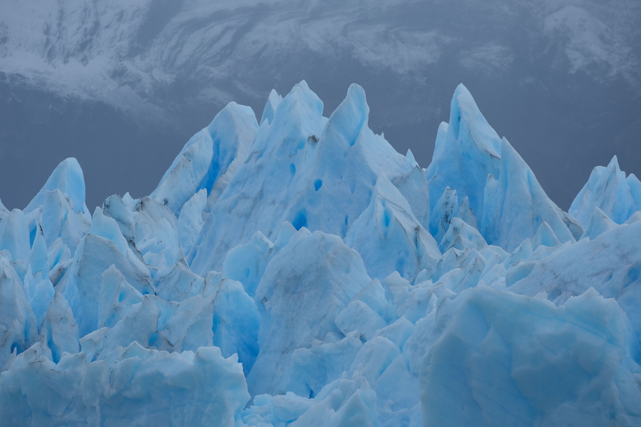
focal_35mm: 450
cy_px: 214
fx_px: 8012
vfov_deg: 3.1
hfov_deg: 4.6
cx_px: 320
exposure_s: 1/800
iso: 250
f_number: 8
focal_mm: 300
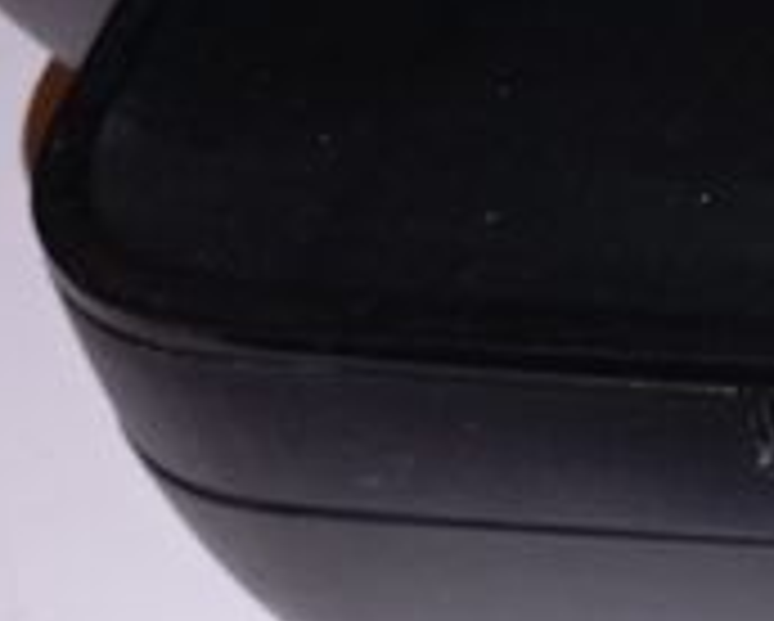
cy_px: -871
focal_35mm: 159
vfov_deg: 8.8
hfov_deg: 10.7
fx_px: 3646
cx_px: 1728
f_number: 1.8
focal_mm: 4.22
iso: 422
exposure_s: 1/16.7
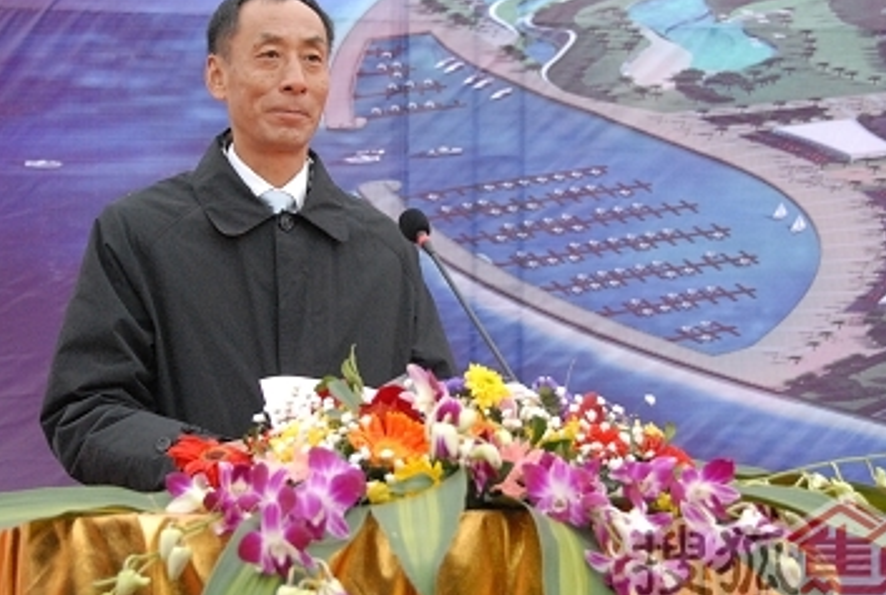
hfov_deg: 29.6
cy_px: 261
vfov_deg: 20.1
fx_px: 1677
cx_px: 404
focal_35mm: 68
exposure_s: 1/1600
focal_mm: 32
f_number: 4.5
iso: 1600
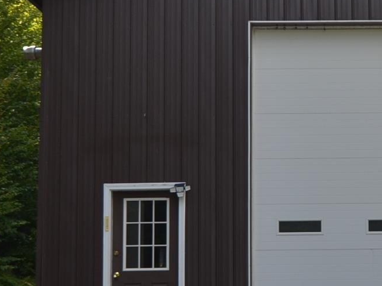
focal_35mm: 101
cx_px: 364
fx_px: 1114
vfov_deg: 14.6
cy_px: 133
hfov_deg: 19.0
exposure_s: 1/200
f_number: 5
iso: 100
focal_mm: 20
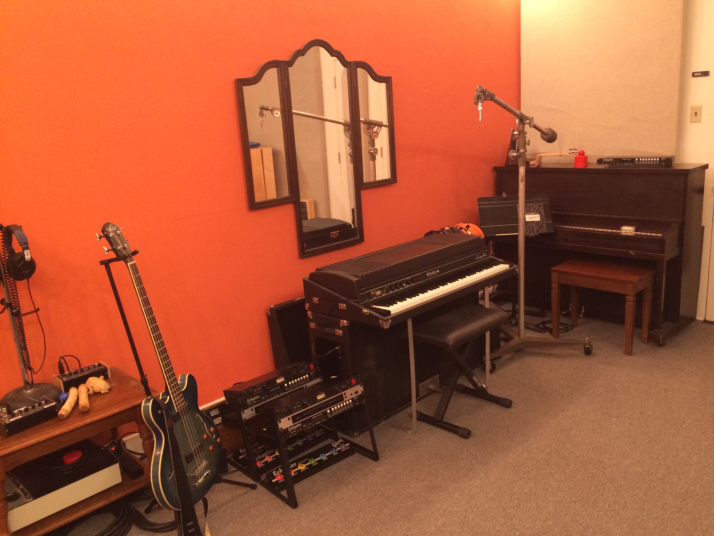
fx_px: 598
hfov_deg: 61.7
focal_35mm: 29
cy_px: 268
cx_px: 357
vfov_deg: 48.2
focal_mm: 4.15
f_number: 2.2
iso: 250
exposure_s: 1/15
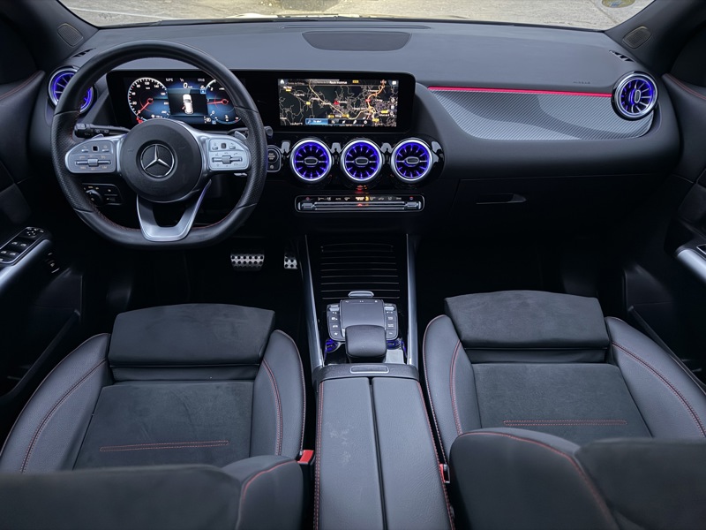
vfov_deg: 56.8
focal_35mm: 24
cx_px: 353
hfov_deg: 71.6
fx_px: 489
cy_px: 265
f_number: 1.78
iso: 1000
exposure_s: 1/11
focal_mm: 6.76
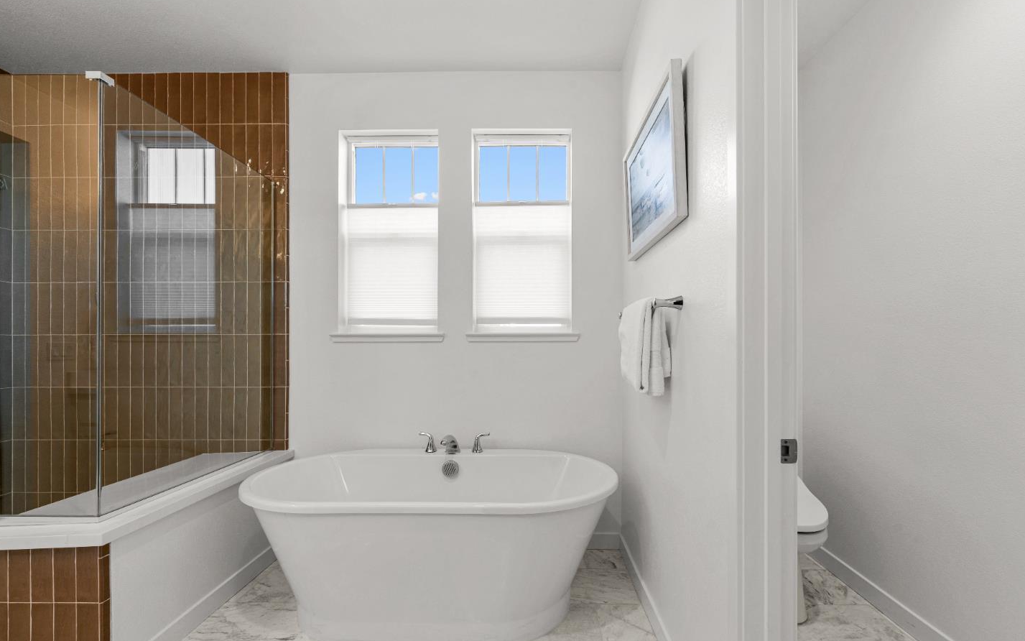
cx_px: 534
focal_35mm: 15
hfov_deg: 101.4
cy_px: 326
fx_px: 419
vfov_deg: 74.8
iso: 100
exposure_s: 1/6
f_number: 10
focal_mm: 14
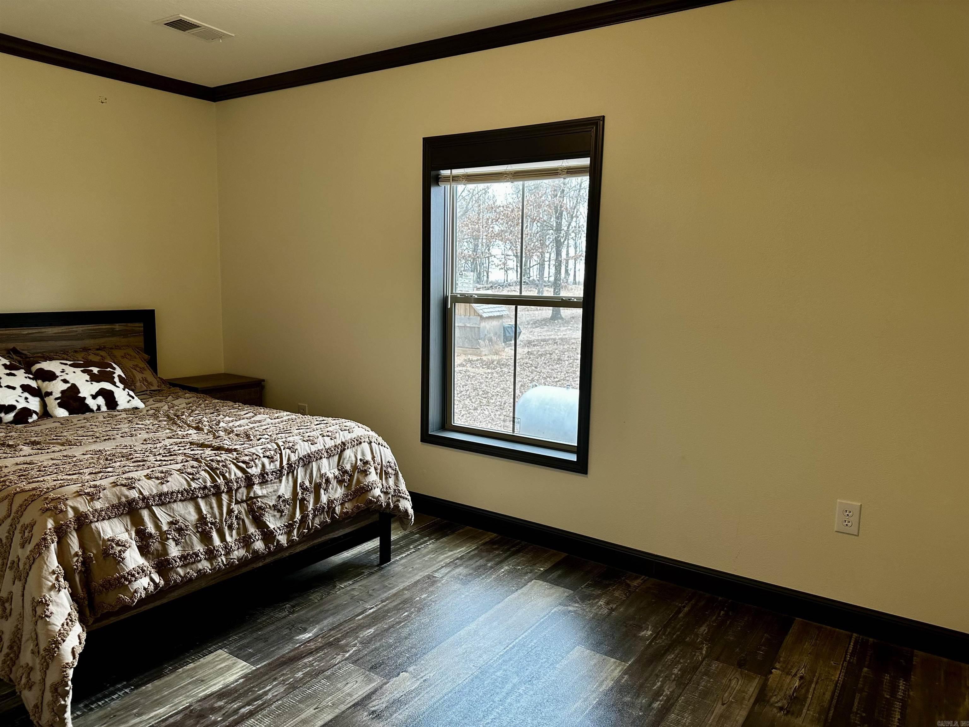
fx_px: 672
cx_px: 484
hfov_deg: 71.6
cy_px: 364
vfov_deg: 56.8
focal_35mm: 24
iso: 125
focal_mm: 6.86
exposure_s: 1/60
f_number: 1.78
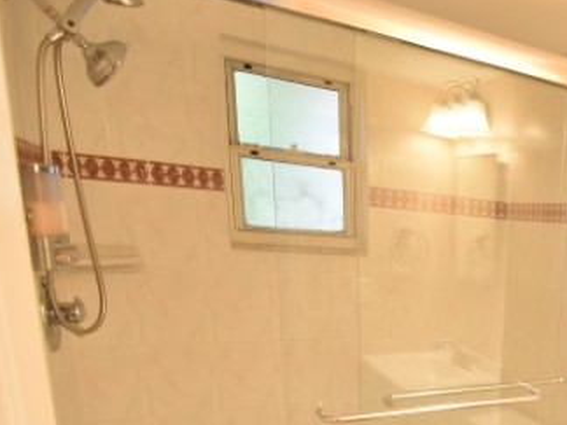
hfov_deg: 46.8
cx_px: 574
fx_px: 524
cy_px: 383
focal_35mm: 32
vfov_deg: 40.8
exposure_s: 1/90
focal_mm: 10
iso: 800
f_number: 3.5
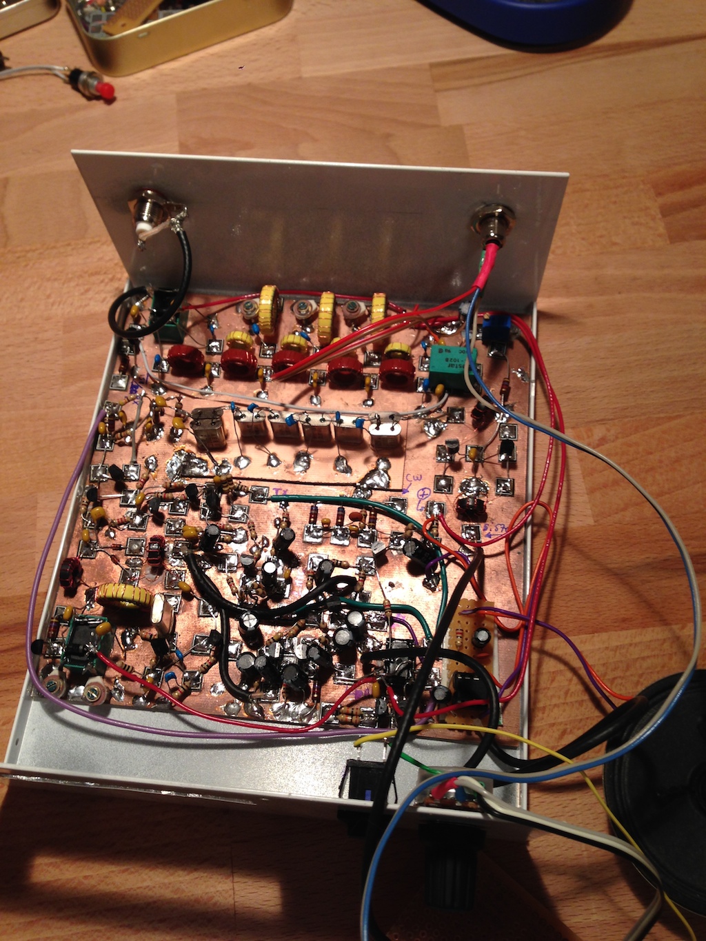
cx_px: 353
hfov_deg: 43.0
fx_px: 897
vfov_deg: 55.3
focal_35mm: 33
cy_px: 470
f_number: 2.4
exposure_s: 1/24
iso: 50
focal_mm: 4.12
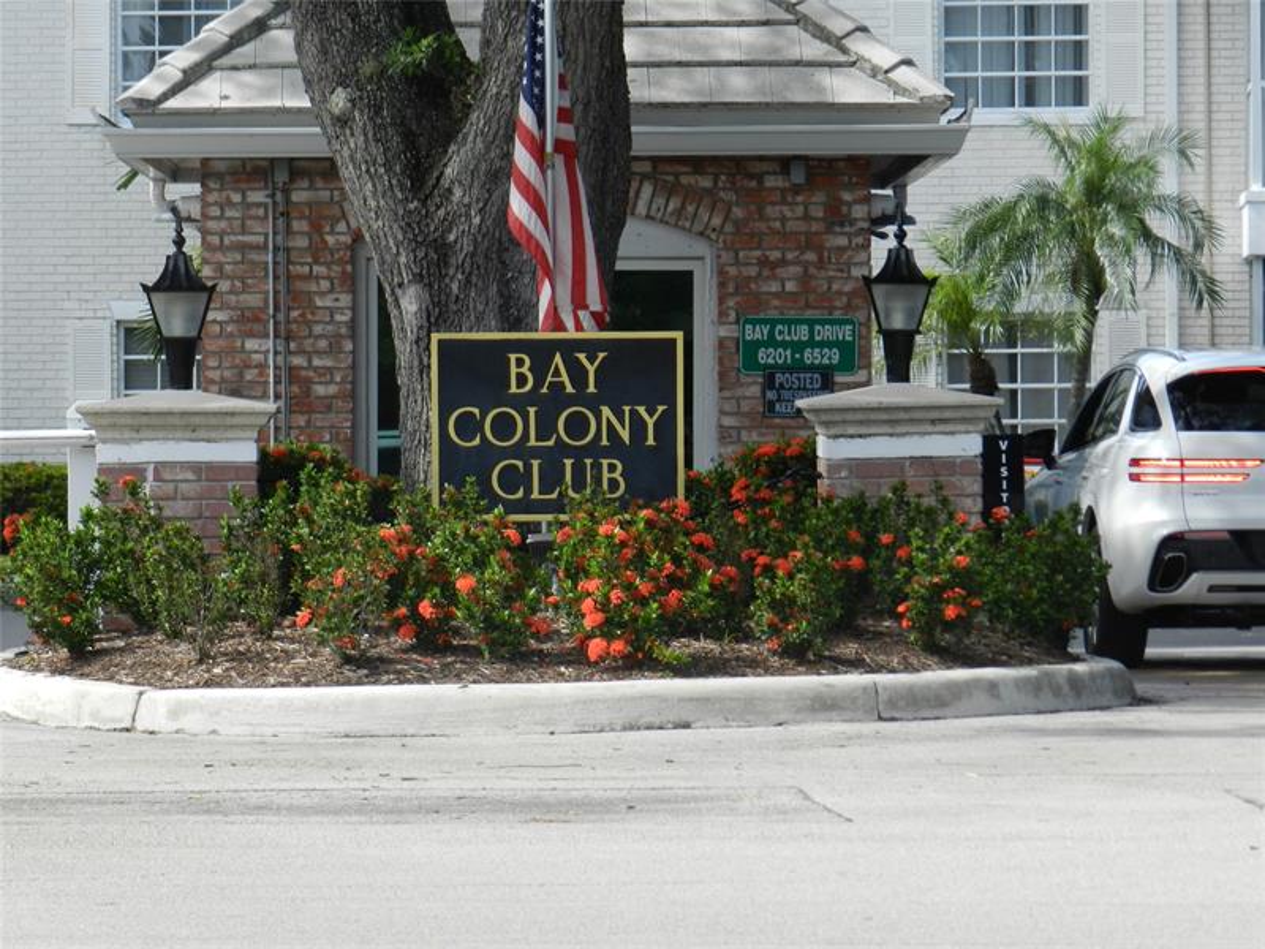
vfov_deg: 8.4
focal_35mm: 176
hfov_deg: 11.2
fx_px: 6432
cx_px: 632
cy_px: 474
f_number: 5.4
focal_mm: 31.2
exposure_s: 1/400
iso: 160
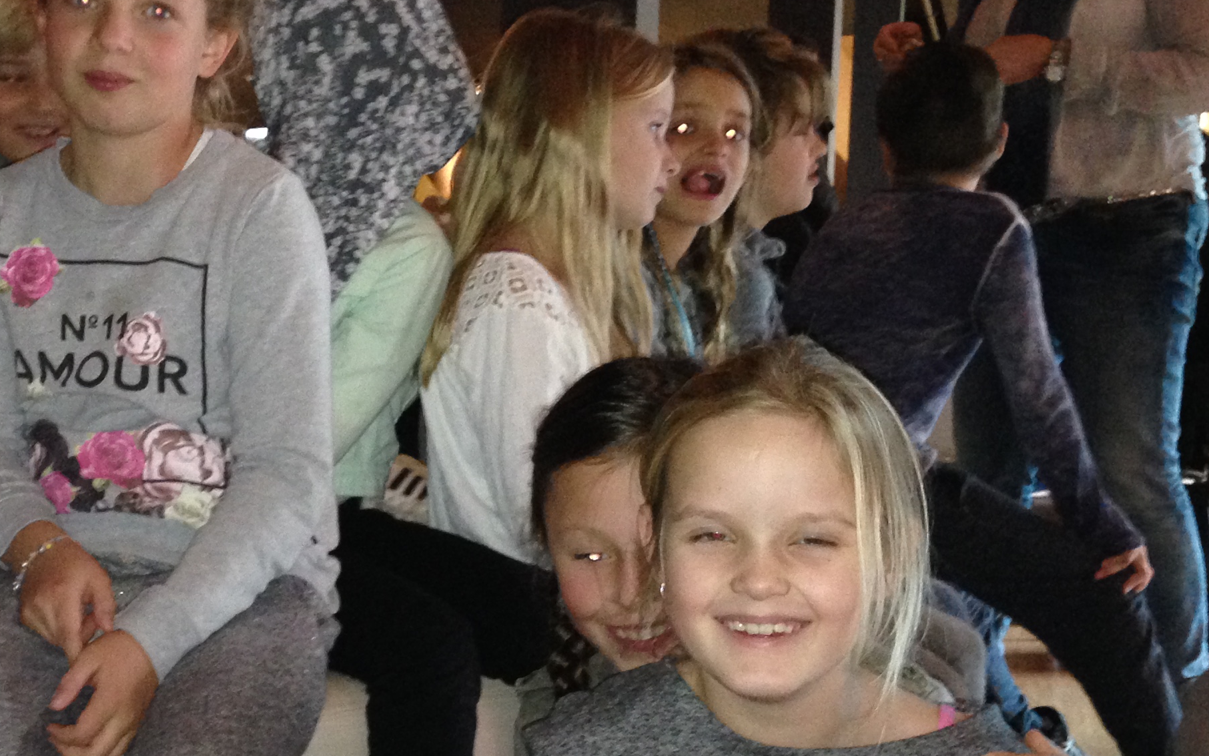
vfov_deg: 20.5
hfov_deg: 31.7
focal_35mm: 63
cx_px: 258
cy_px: 562
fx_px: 2076
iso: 320
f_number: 2.4
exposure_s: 1/16
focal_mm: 4.12
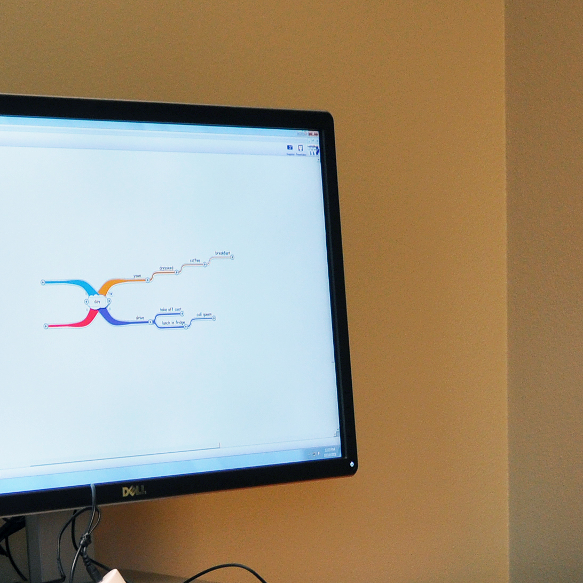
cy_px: 297
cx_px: 341
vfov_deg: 14.5
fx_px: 2287
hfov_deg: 14.5
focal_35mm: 120
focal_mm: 24
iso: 400
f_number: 3.8
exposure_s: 1/50
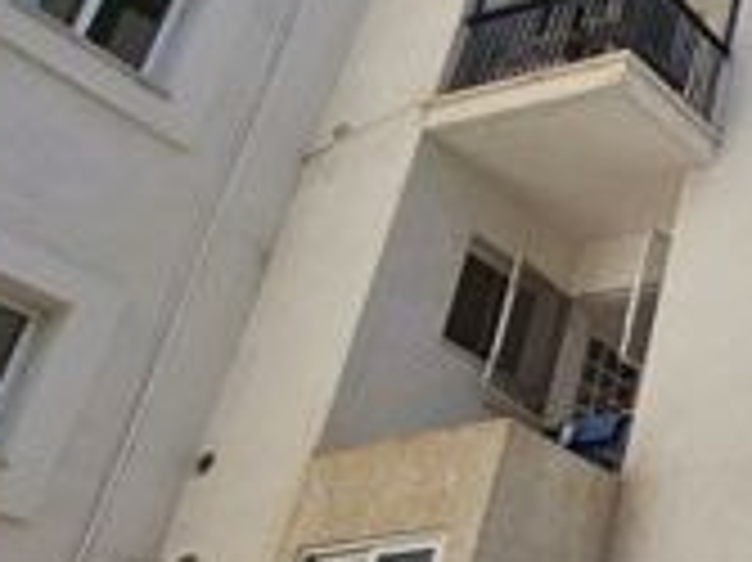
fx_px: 1194
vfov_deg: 25.9
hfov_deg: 22.6
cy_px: 481
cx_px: 1308
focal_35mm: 55
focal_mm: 2.2
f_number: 2.2
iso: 50
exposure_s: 1/3483
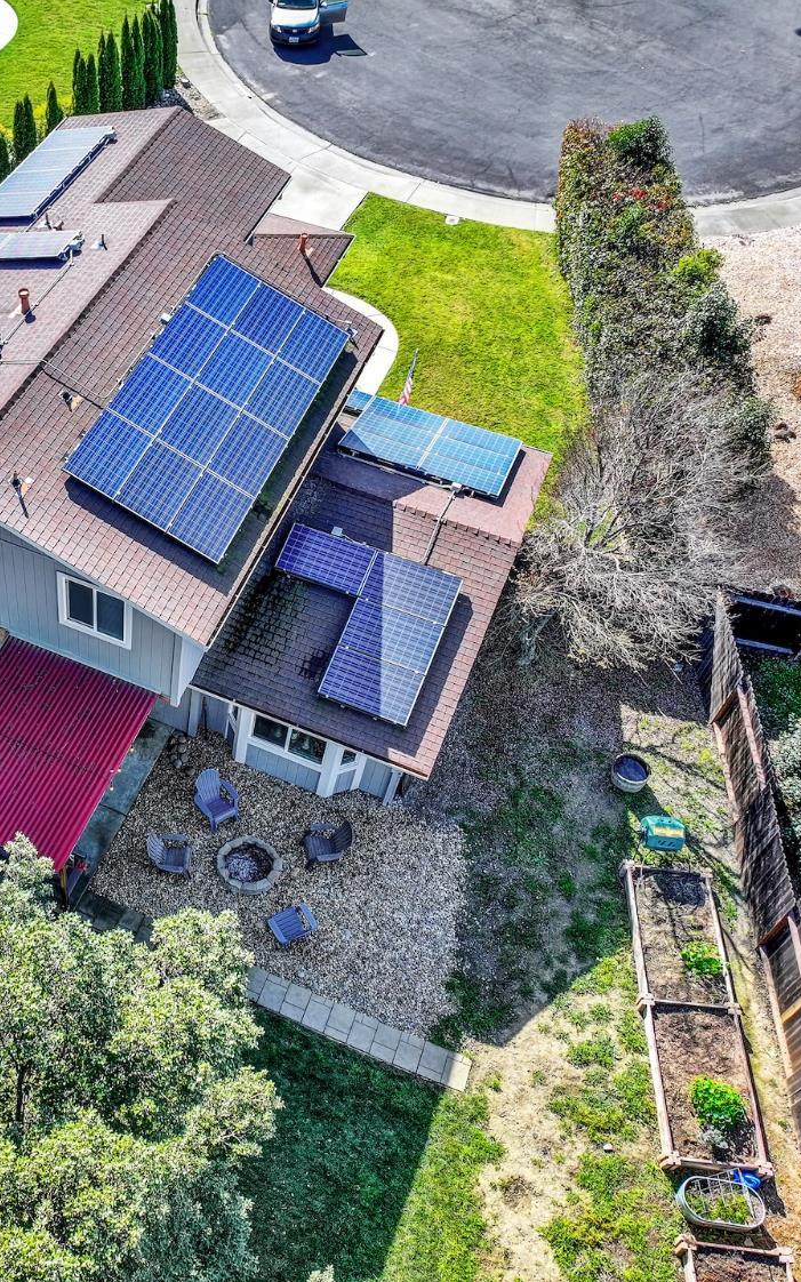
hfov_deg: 35.4
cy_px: 641
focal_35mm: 34
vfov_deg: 56.7
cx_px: 107
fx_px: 1188
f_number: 2.8
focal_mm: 12.3
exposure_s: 1/800
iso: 190
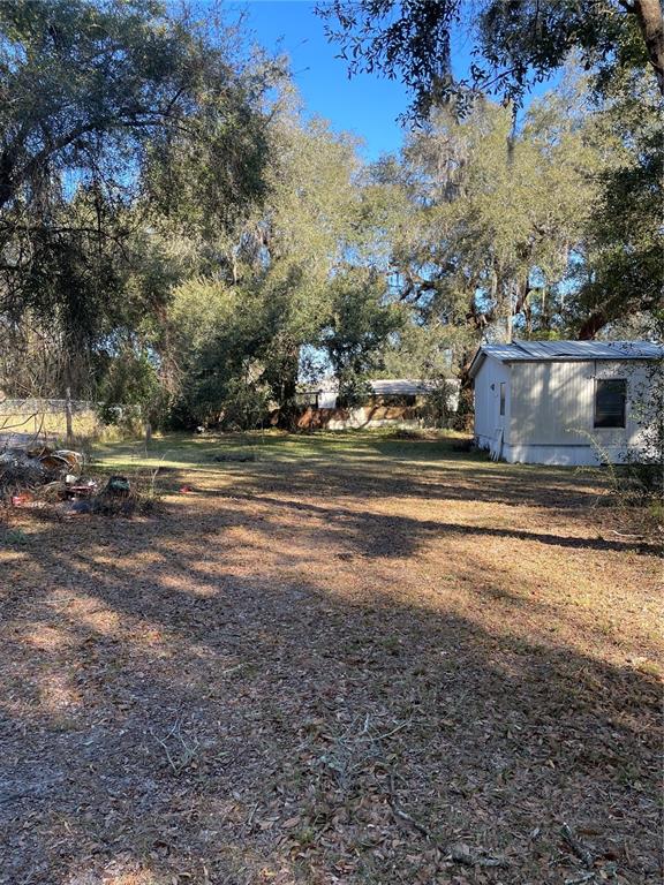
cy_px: 442
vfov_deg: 67.3
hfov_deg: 53.1
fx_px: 665
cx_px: 332
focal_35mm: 26
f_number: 1.6
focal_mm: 4.2
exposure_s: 1/489
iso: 32
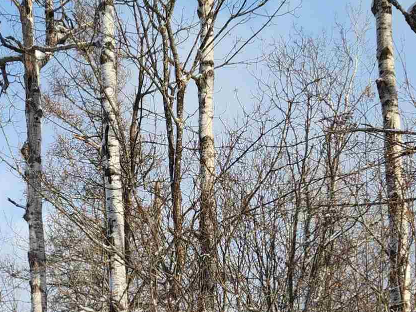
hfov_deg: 22.7
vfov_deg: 16.8
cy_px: 351
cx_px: 86
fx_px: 1021
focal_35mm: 85
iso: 20
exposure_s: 1/838
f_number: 1.8
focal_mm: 5.4
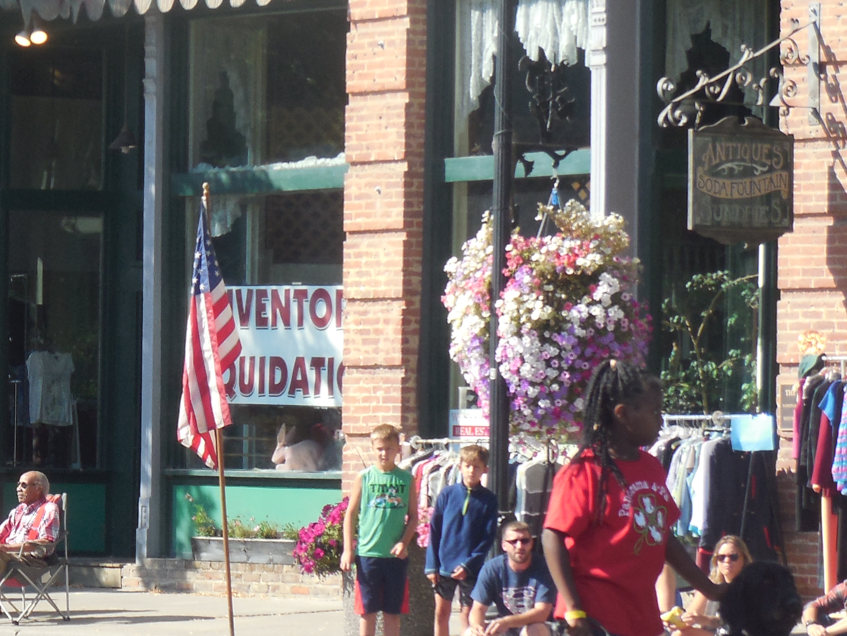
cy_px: 469
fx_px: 5604
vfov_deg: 6.5
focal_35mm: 229
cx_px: -24
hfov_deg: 8.6
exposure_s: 1/320
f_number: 4.8
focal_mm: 19.4
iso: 125
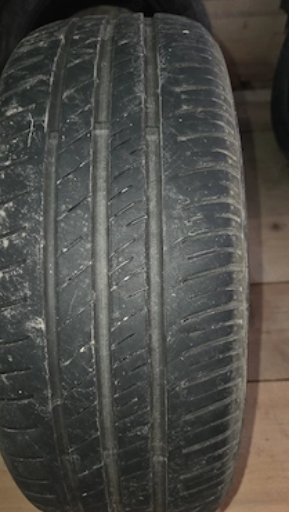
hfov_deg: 42.9
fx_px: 367
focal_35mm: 27
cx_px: 126
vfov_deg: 69.8
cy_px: 262
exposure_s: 1/50.3
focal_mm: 5.4
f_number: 1.8
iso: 80
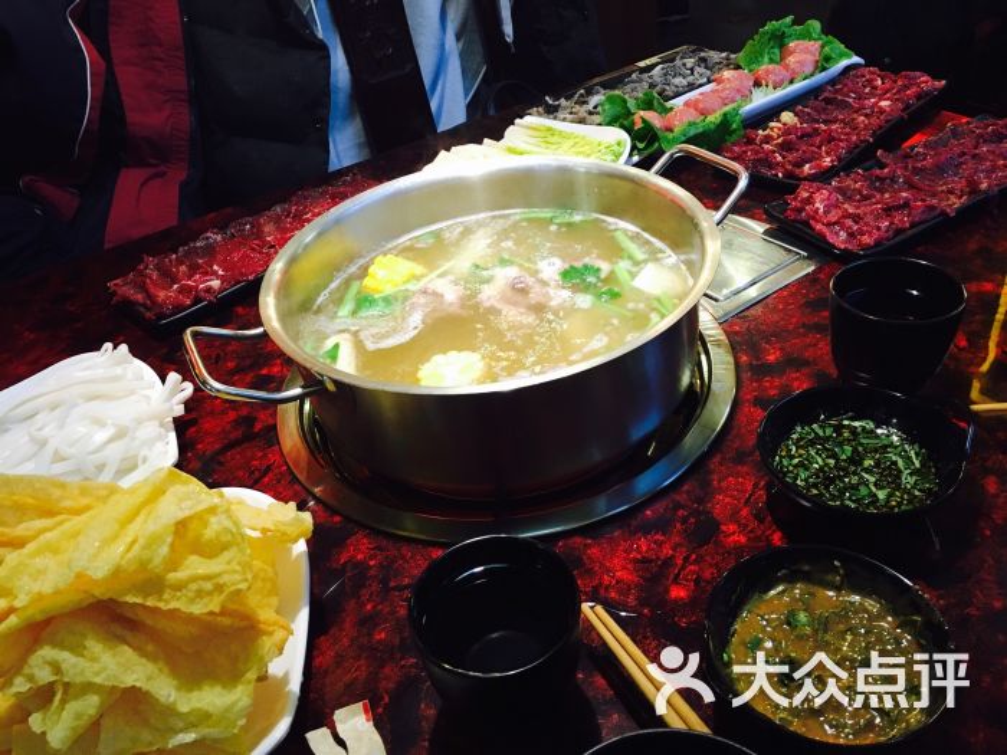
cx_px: 504
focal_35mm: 29
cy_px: 378
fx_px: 844
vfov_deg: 48.2
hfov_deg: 61.7
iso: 200
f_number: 2.2
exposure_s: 1/33
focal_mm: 4.15
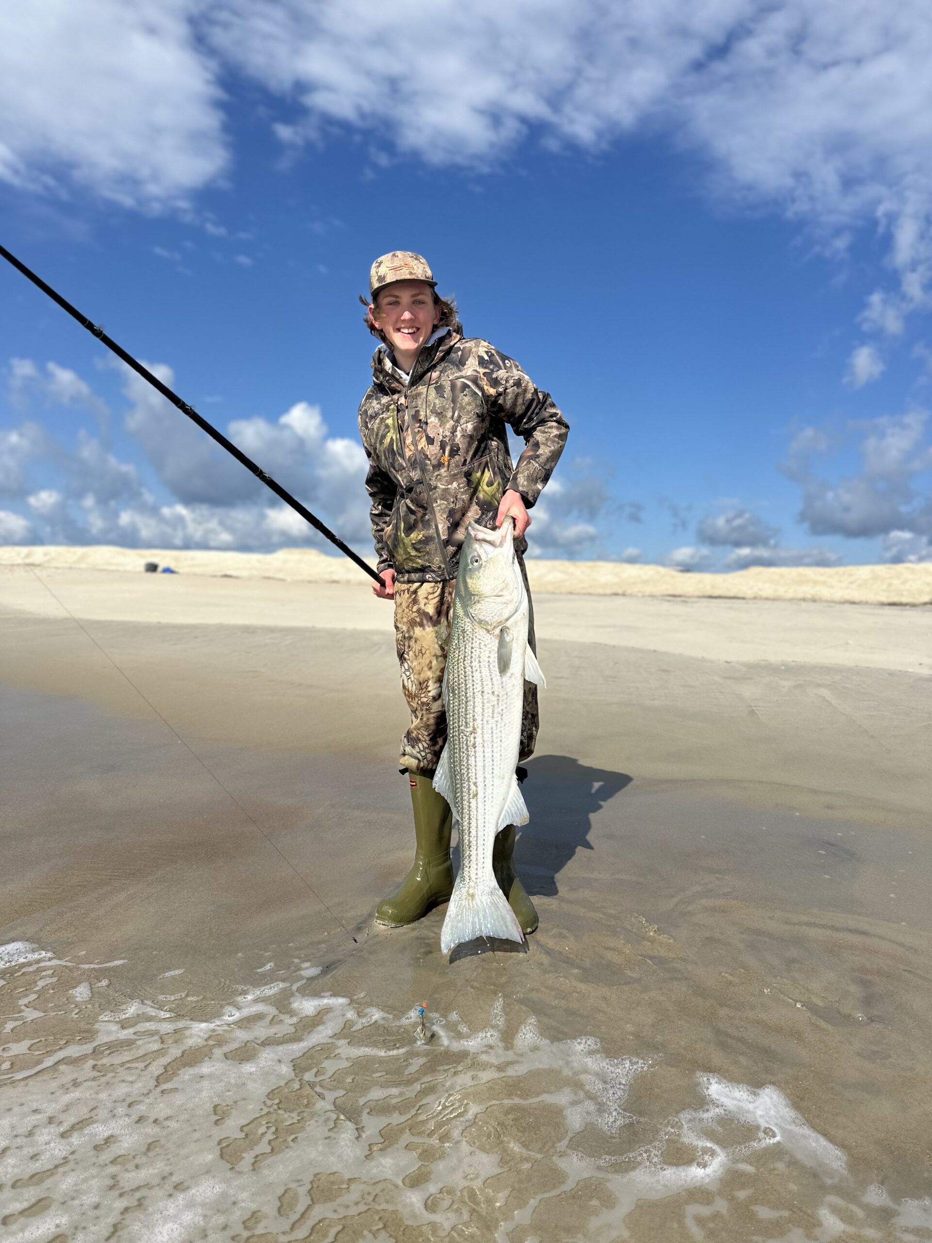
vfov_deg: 71.6
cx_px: 466
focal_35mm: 24
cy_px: 622
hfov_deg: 56.8
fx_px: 862
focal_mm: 6.86
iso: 80
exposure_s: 1/8197
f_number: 1.78
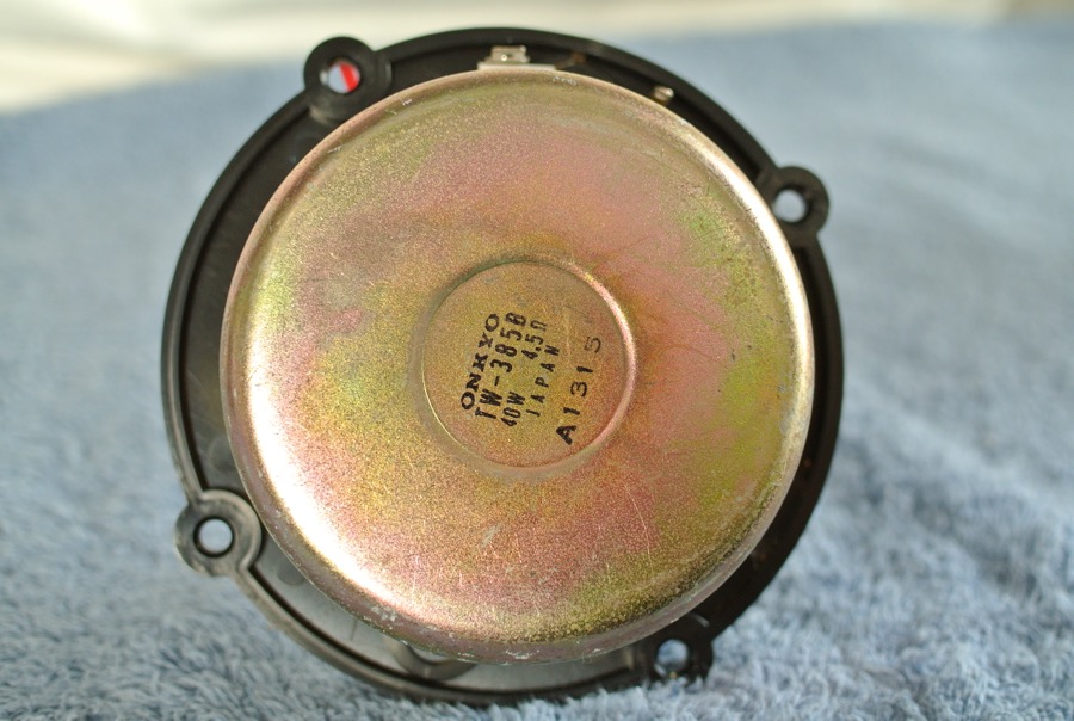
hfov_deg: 40.3
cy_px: 360
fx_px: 1465
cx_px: 537
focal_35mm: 49
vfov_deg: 27.6
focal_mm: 18.5
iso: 400
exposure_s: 1/60
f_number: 2.5
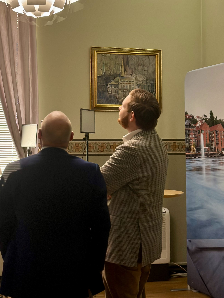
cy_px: 76
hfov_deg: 19.9
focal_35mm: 74
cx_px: 97
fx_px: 638
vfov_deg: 26.0
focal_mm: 6.86
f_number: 1.78
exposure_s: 1/60
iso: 200
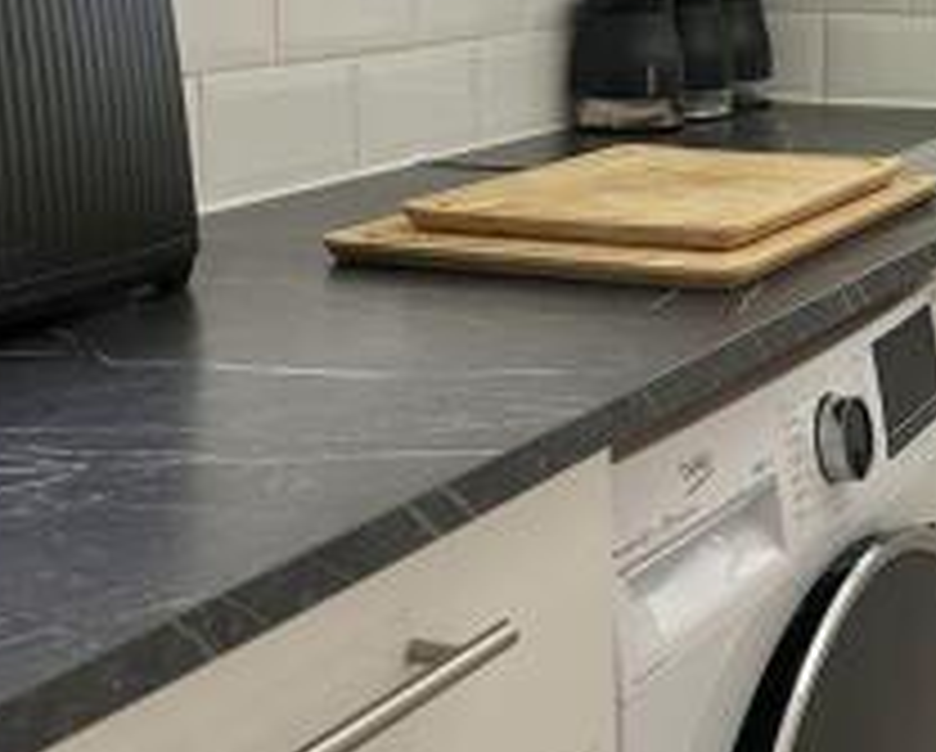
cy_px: 115
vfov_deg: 21.2
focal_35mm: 71
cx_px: 736
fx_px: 1970
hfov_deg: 26.3
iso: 64
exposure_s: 1/50
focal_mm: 5.7
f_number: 1.5
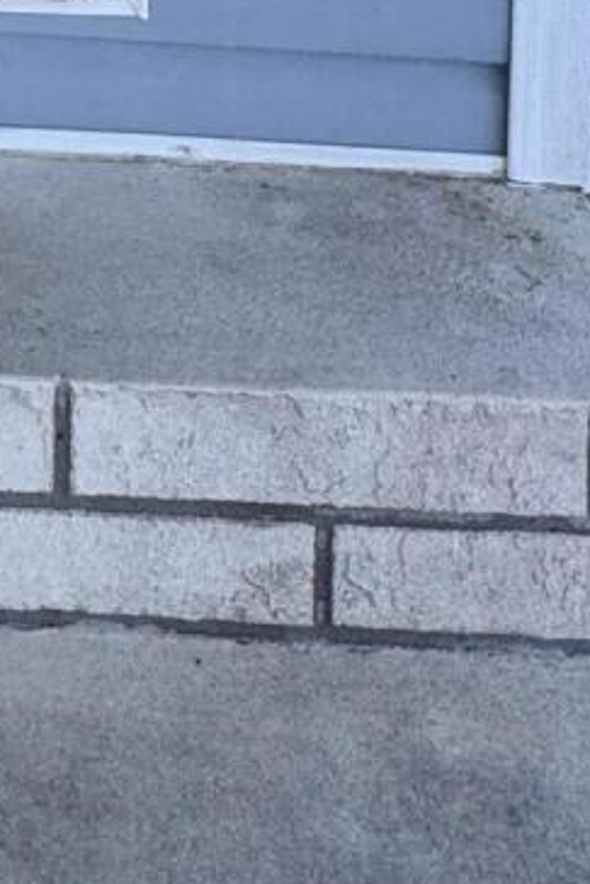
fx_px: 1965
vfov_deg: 17.7
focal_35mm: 80
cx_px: -410
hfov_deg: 15.2
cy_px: -891
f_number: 2.2
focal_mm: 2.22
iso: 40
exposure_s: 1/265
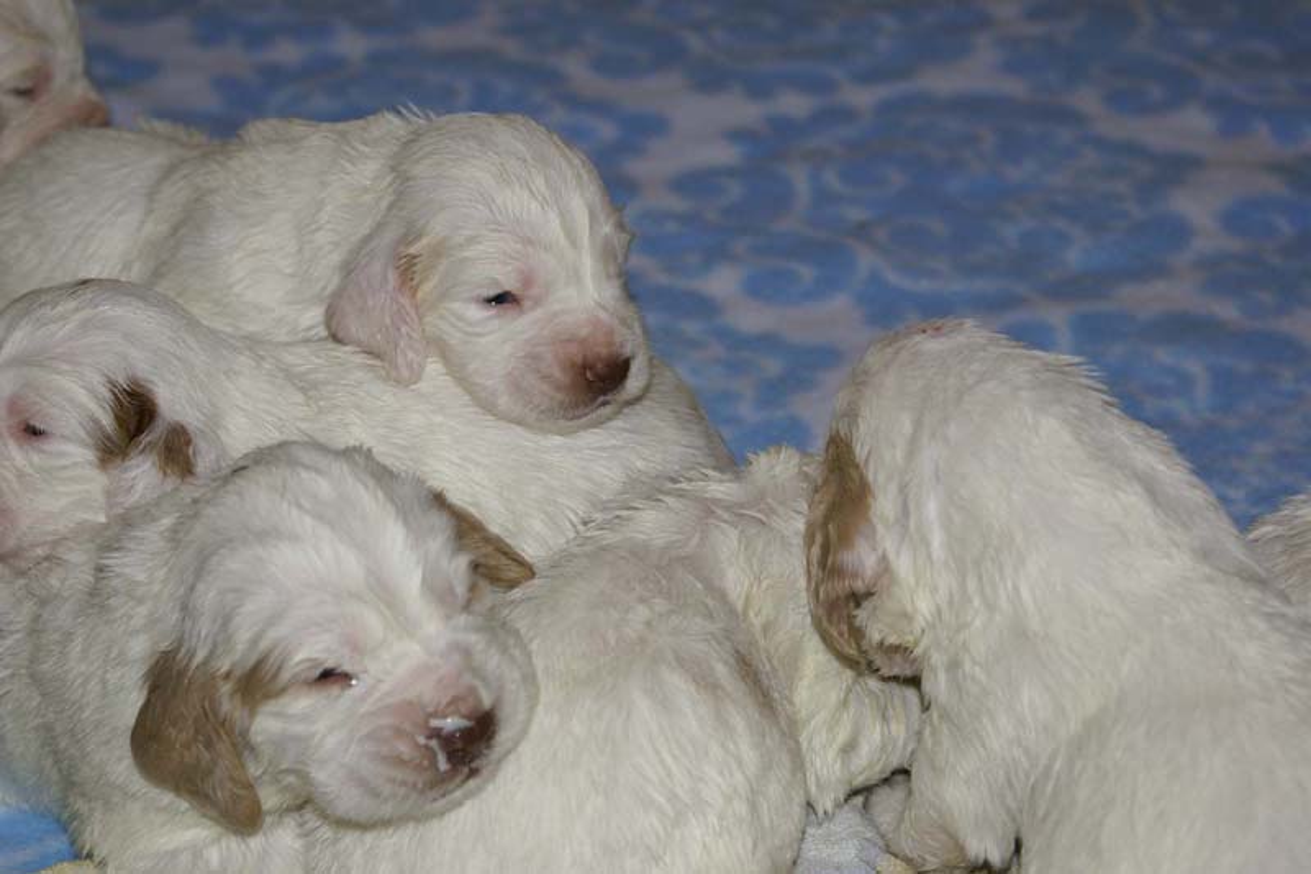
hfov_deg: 19.5
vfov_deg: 13.0
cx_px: 656
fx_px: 3823
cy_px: 437
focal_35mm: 105
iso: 400
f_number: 5.6
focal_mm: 70
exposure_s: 1/125
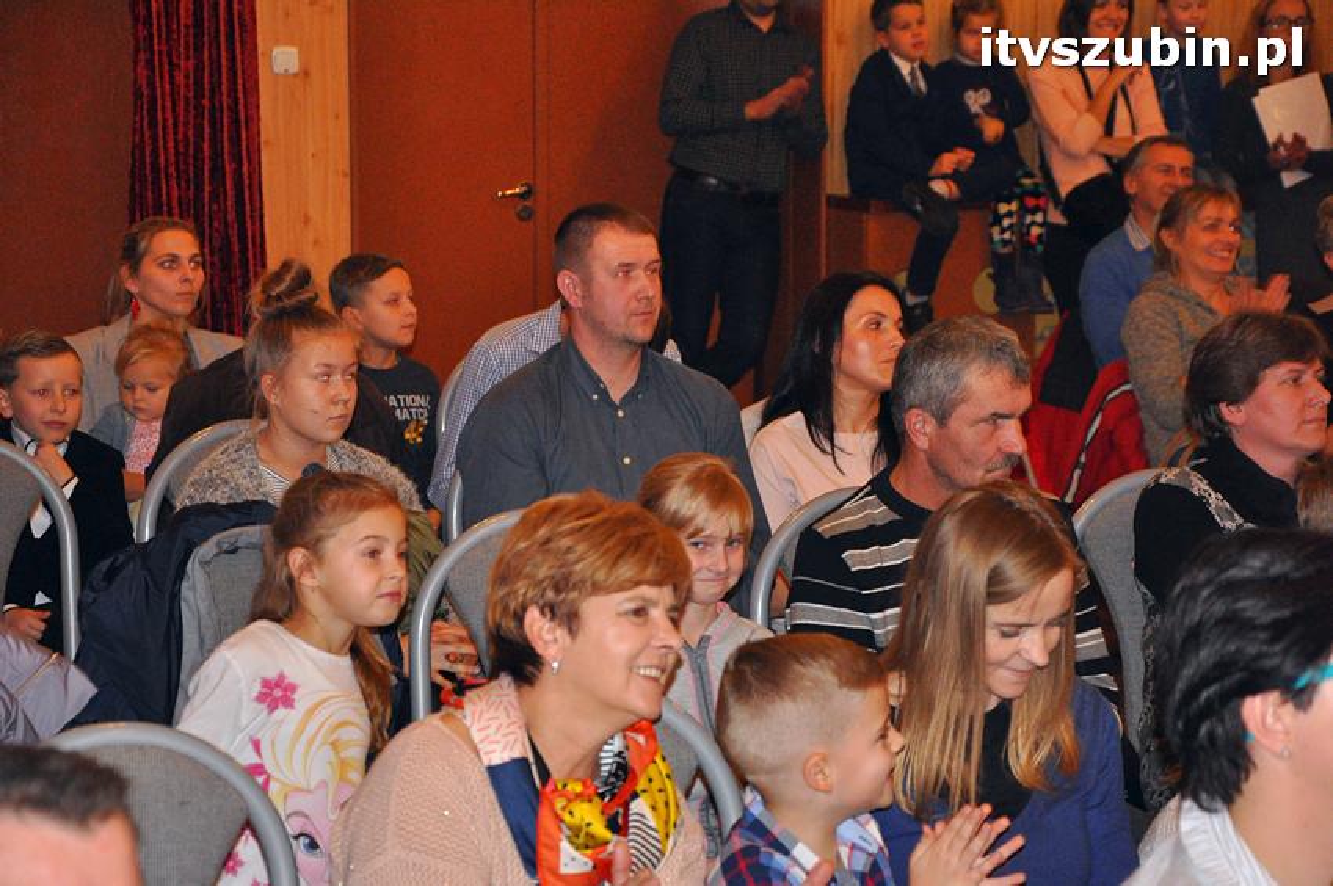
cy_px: 443
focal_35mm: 112
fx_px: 4162
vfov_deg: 12.2
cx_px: 666
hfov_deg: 18.2
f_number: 5.3
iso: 2000
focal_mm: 75
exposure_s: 1/60
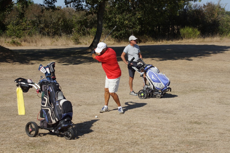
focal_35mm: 75
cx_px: 115
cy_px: 76
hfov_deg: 27.0
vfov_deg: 18.2
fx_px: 479
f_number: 8
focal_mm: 50
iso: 100
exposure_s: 1/320
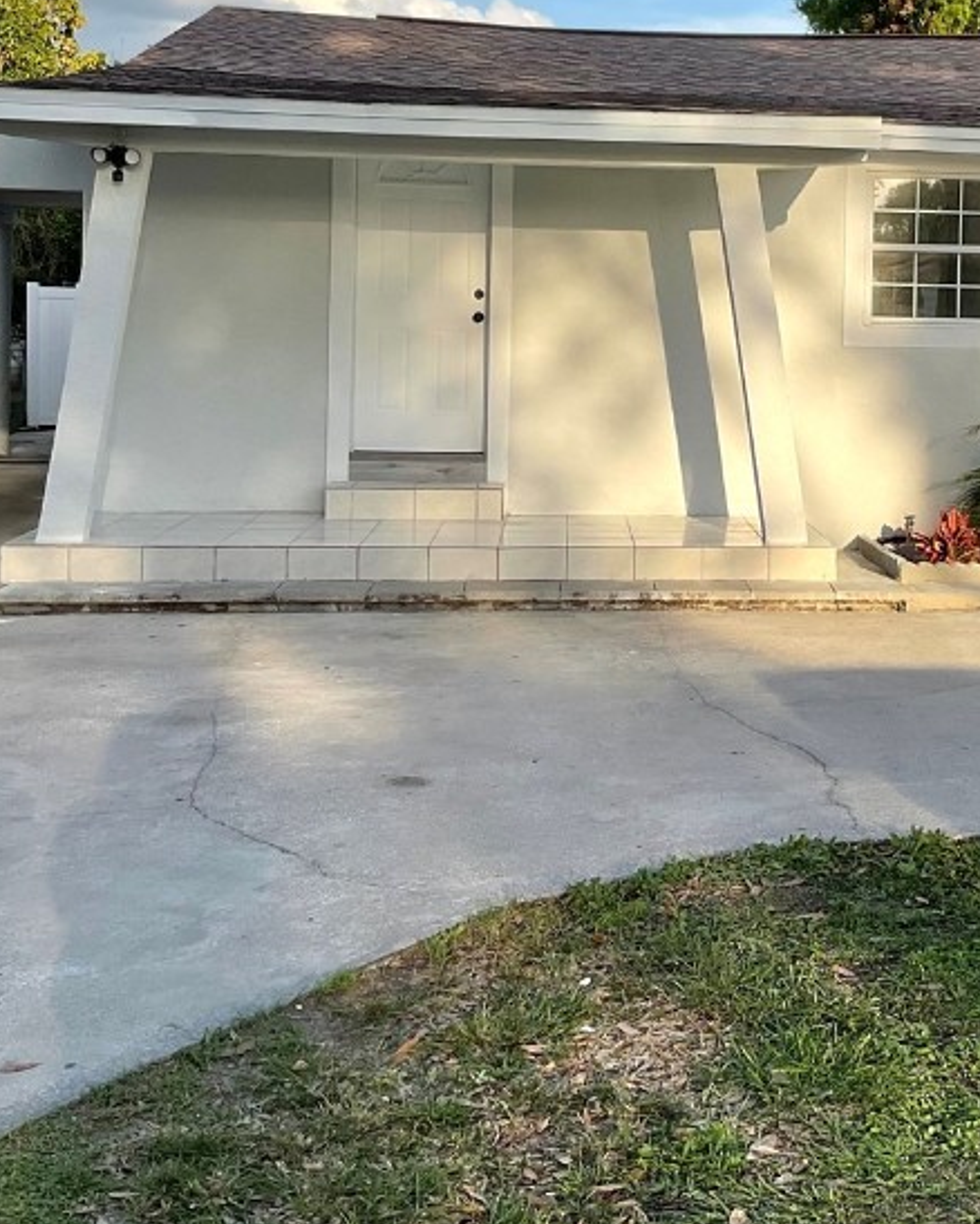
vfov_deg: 35.0
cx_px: 772
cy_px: 398
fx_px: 1920
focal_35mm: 53
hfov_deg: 28.1
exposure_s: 1/1144
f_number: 1.8
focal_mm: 3
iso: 16
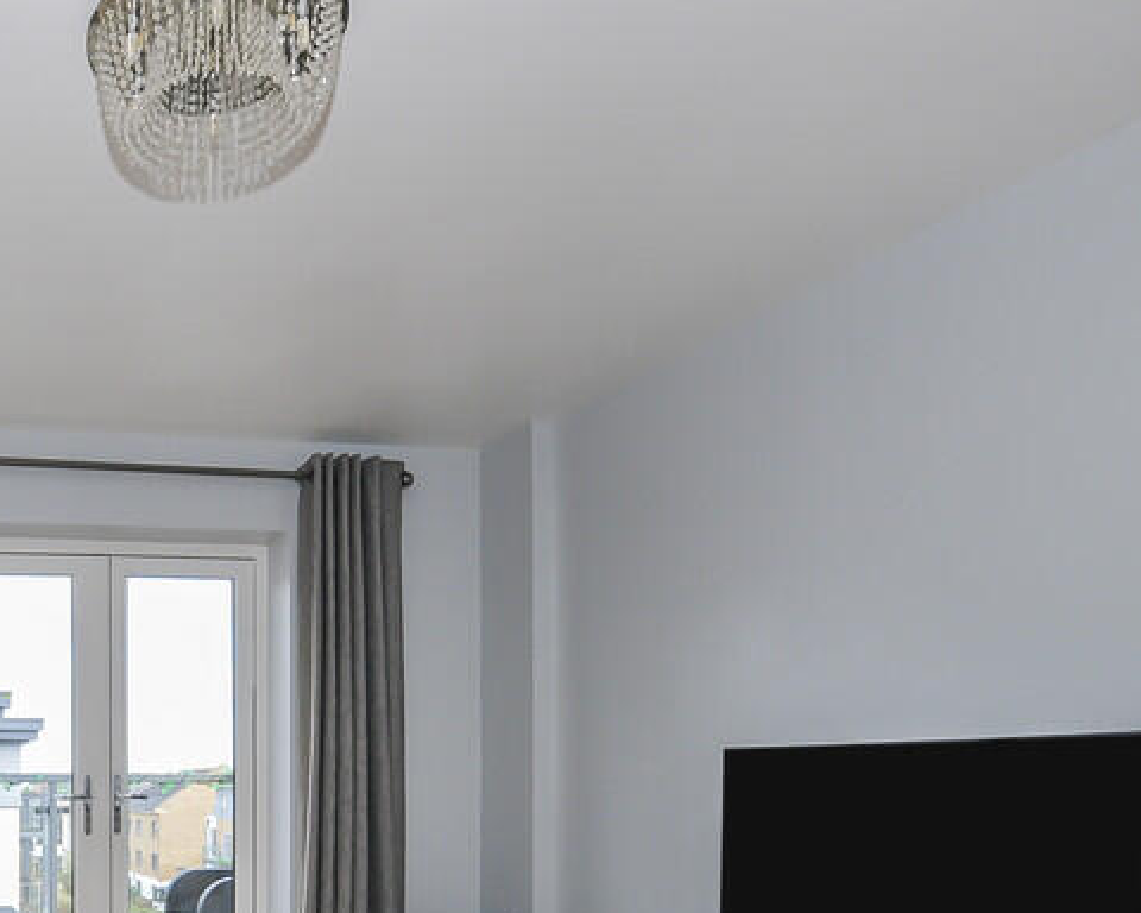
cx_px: -29
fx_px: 1013
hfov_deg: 47.5
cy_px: 766
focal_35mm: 30
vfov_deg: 45.3
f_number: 13
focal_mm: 10
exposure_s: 1/15
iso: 400
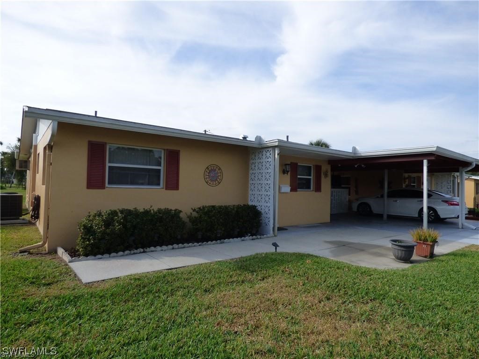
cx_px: 240
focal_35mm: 20
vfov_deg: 66.0
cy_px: 180
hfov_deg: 81.7
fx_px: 277
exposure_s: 1/1300
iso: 160
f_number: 2.8
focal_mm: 3.58
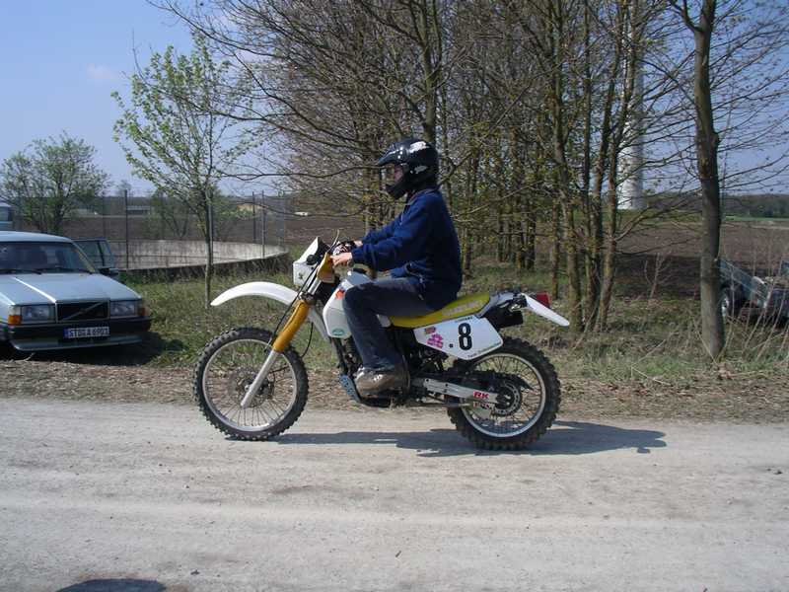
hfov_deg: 50.1
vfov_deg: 38.7
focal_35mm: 37
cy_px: 296
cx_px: 394
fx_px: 843
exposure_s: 1/200
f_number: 6.9
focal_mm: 5.7
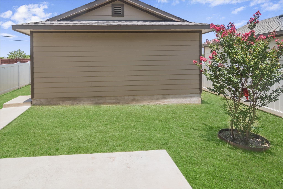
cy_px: 94
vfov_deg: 67.4
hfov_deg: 90.0
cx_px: 142
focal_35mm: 18
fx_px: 141
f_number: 9
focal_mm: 12
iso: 100
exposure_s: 1/320
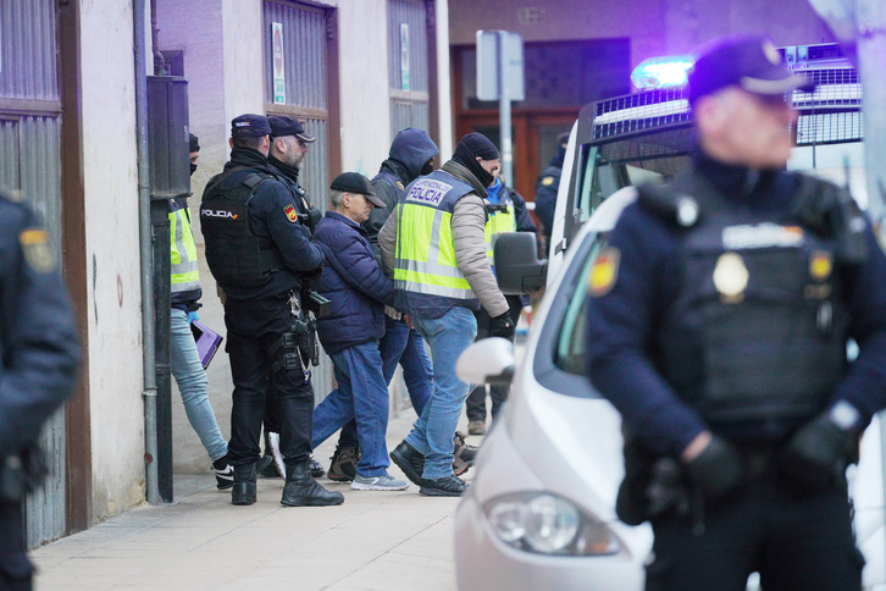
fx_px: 4725
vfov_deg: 7.2
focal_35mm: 192
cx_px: 443
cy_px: 296
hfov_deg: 10.7
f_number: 4
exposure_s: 1/500
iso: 2000
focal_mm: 192
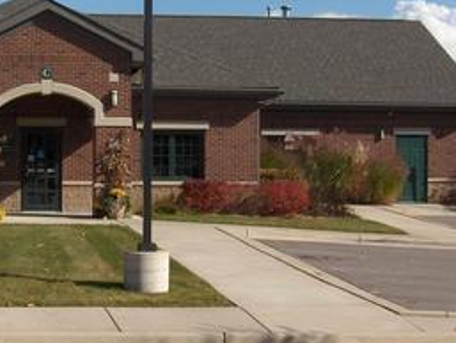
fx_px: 1239
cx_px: 111
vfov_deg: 15.7
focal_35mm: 94
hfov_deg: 20.7
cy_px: 156
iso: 100
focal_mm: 8
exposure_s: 1/1124
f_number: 4.8
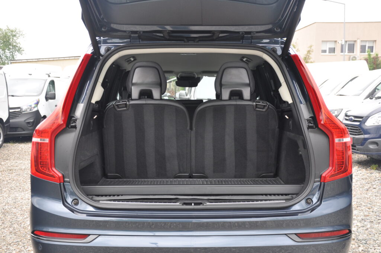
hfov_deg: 43.7
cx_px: 190
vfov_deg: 29.8
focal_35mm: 45
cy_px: 126
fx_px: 476
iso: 400
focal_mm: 30
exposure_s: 1/125
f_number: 5.6
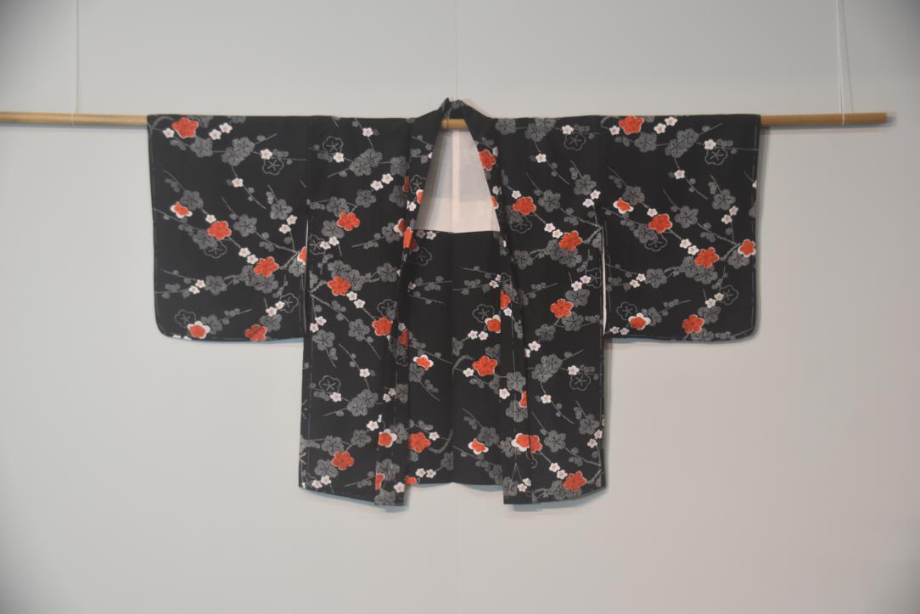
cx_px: 460
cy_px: 307
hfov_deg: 35.0
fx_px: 1457
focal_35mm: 57
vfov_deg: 23.8
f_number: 4.2
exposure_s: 1/60
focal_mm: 38
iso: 720
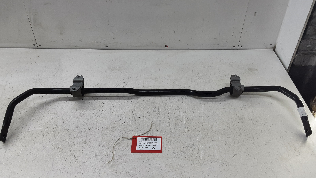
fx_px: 251
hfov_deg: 64.3
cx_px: 160
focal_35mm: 30
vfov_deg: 38.9
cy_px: 84
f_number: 1.9
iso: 50
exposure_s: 1/50
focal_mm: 2.91
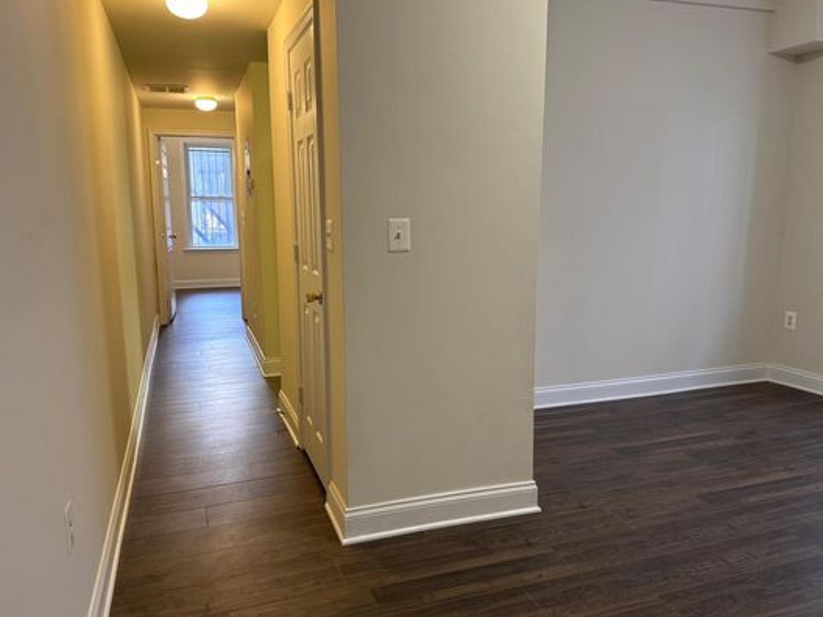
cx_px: 402
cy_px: 312
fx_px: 642
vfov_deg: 51.4
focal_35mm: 27
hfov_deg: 65.3
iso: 250
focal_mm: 6.76
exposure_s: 1/60
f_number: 1.78
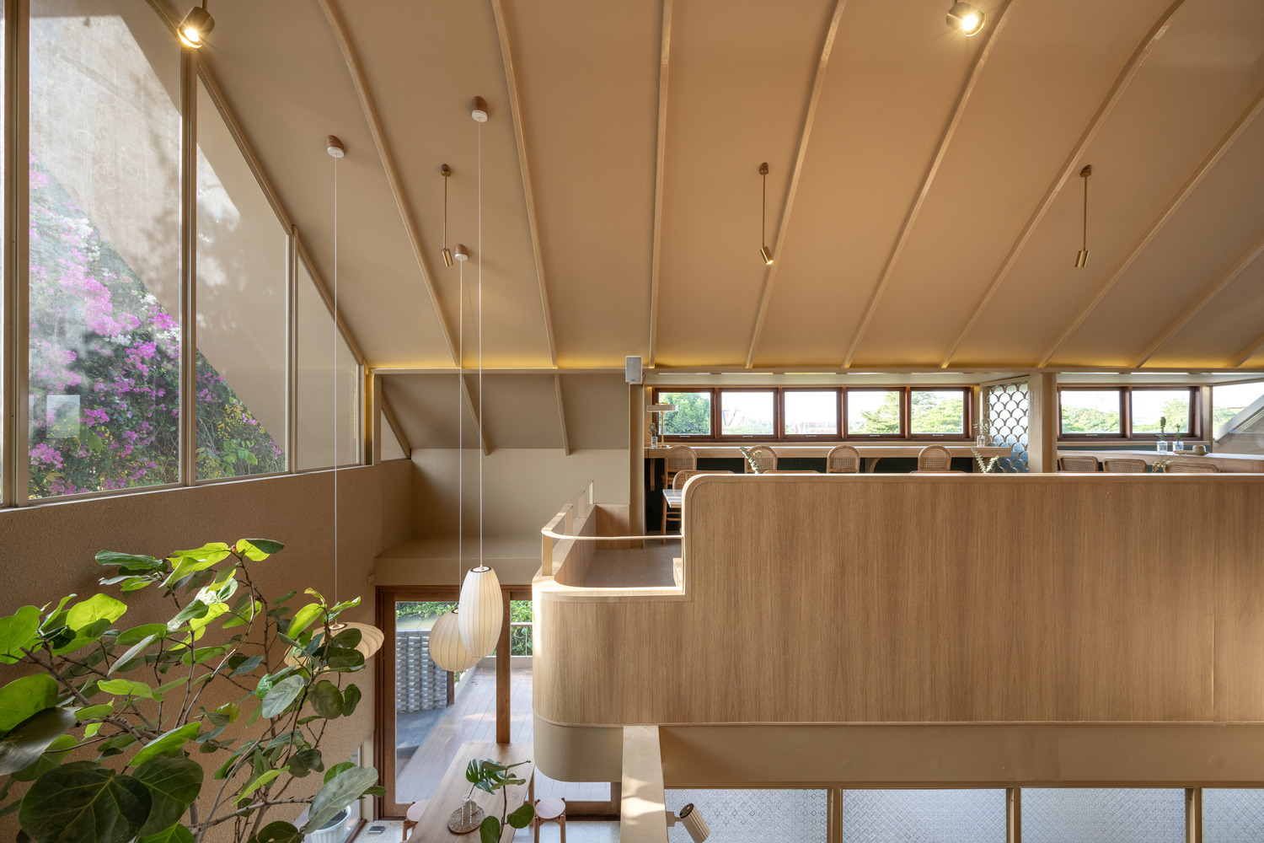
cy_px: 422
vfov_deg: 81.2
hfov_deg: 104.3
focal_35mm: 14
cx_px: 632
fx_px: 492
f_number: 6.3
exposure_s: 1/60
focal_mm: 14
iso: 250
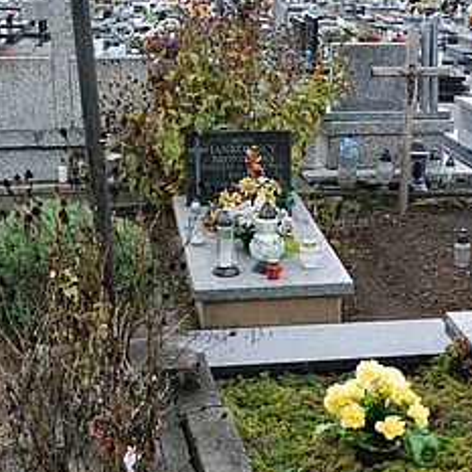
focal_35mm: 63
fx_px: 972
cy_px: 385
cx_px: 373
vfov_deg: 26.7
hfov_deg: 26.8
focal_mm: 18
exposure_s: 1/320
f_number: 9
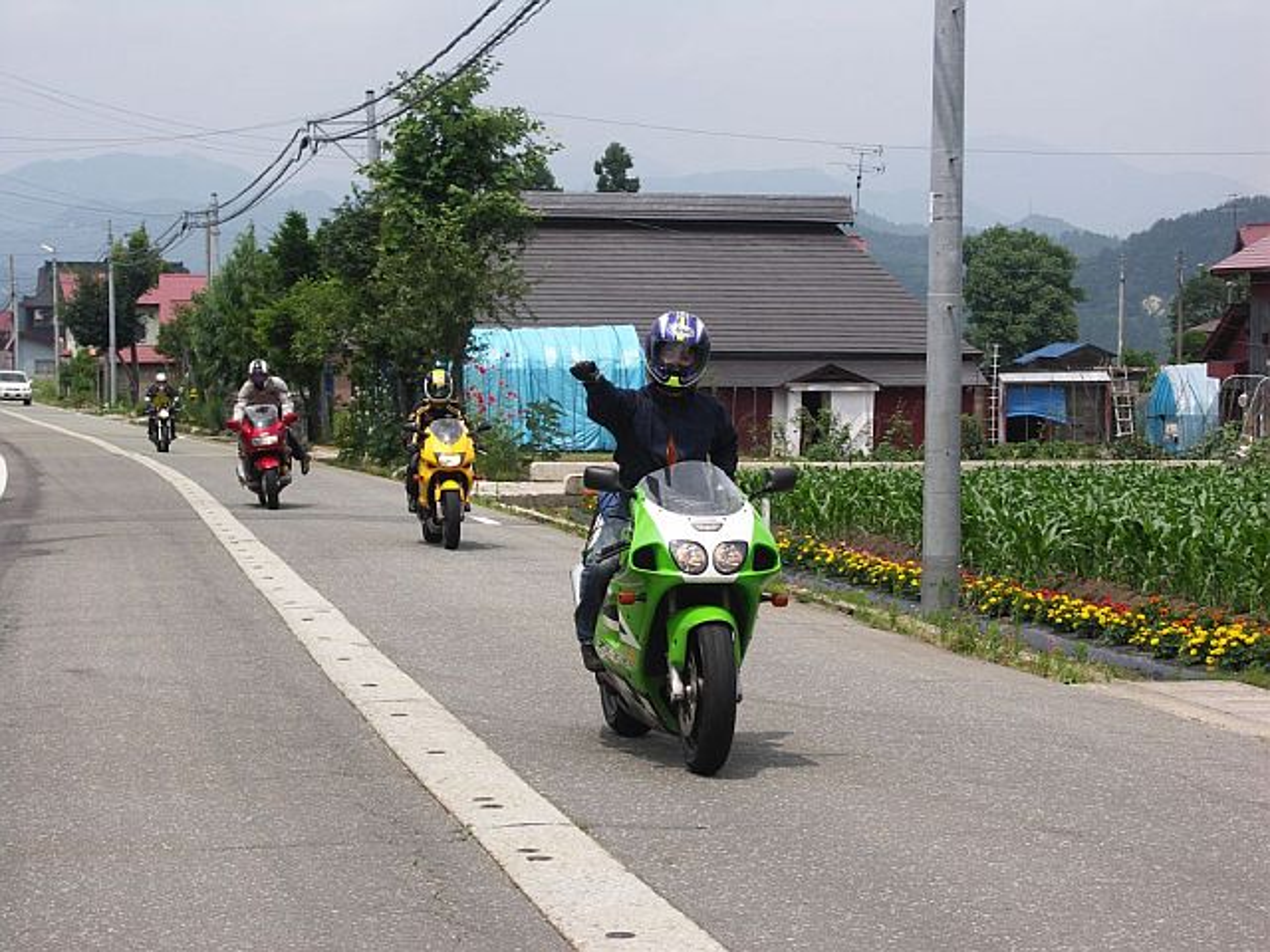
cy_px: 476
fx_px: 3339
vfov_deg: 16.2
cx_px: 635
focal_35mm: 91
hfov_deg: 21.5
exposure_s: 1/400
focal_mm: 23.6
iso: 50
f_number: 5.6
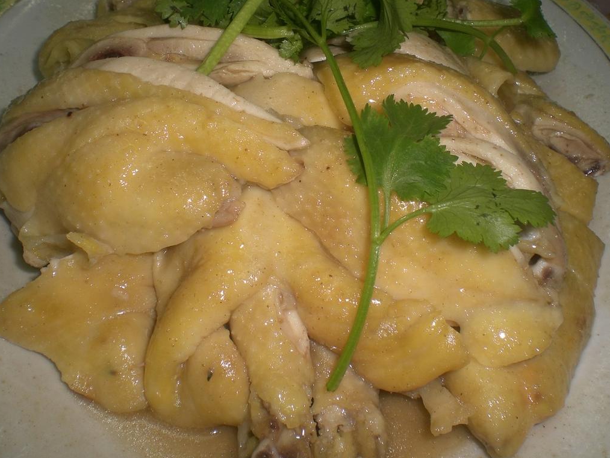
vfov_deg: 34.4
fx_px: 740
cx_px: 301
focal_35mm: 42
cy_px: 223
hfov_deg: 44.8
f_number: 4.4
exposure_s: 1/60
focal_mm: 6.3
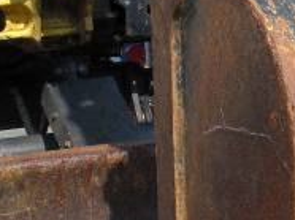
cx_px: 327
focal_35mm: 131
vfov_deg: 11.2
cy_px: 233
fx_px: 1115
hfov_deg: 14.7
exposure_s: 1/250
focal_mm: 6.3
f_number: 5.6
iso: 64
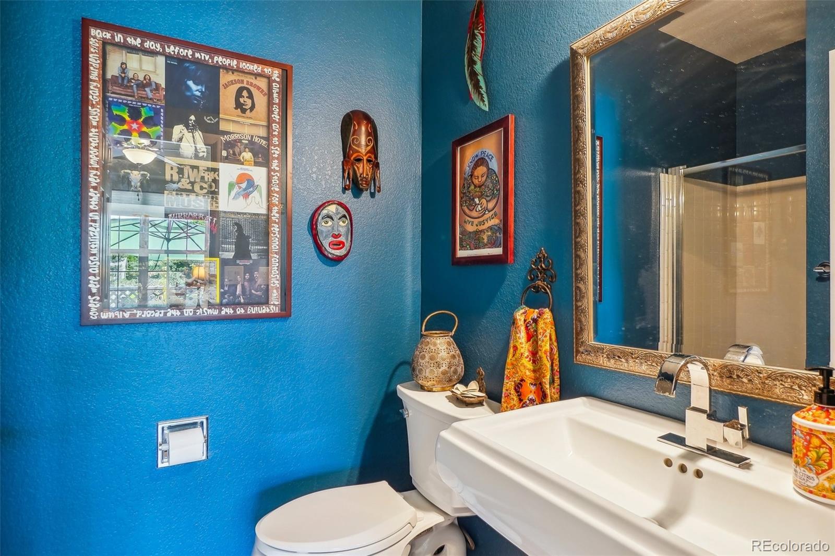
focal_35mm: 18
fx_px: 417
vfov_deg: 67.4
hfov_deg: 90.0
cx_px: 418
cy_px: 278
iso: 400
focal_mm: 12
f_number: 8
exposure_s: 1/2
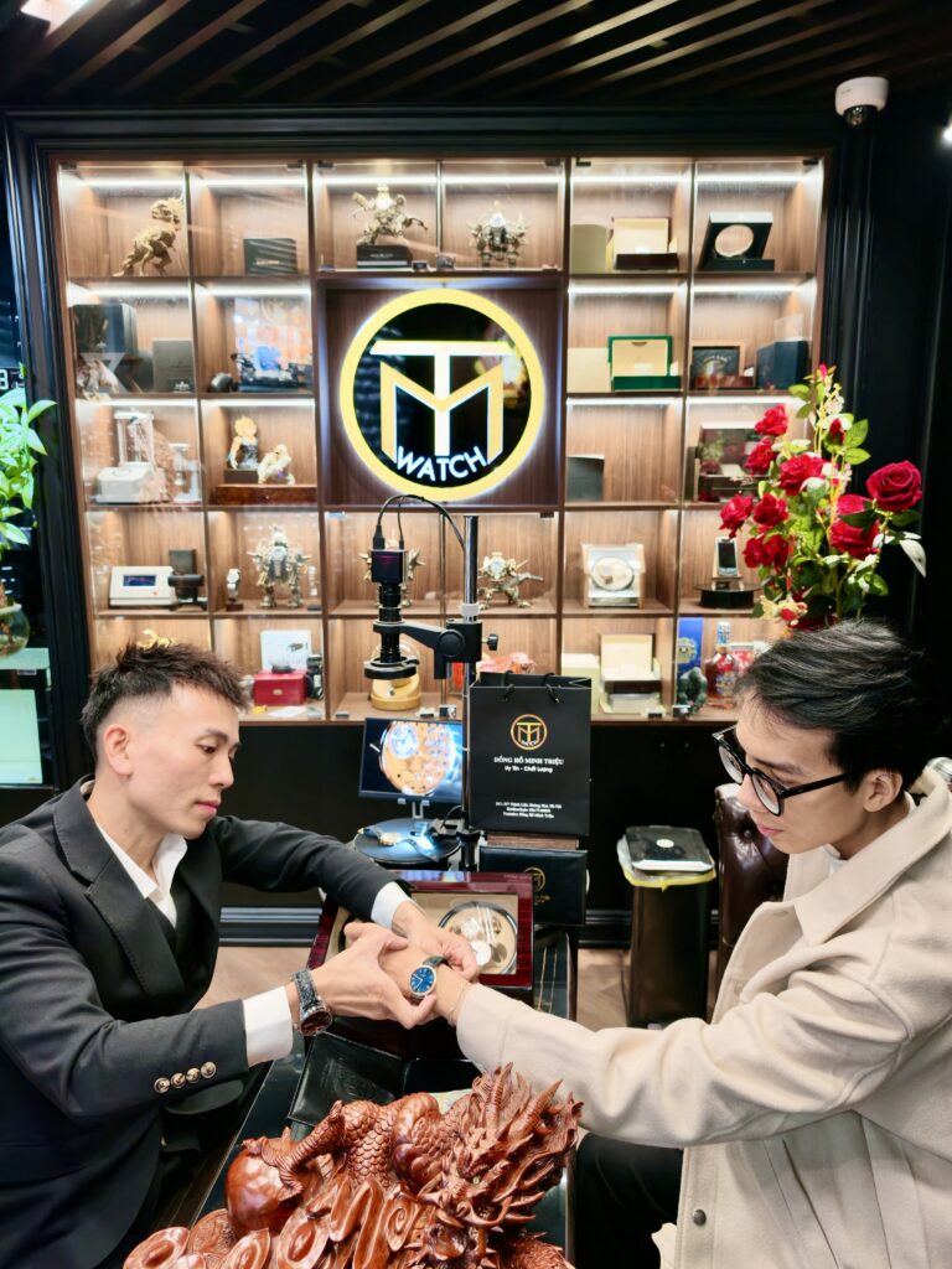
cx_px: 476
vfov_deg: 71.6
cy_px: 634
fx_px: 880
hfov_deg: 56.8
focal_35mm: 24
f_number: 1.57
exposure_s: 1/227
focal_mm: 7
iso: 732
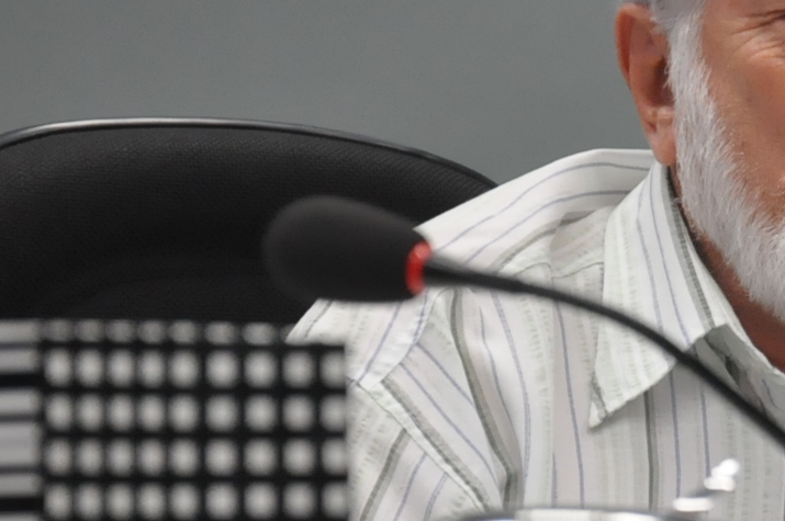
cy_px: 240
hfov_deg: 4.4
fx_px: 10291
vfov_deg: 2.9
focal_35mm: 472
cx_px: 924
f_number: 5.6
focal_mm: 105
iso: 2000
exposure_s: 1/125
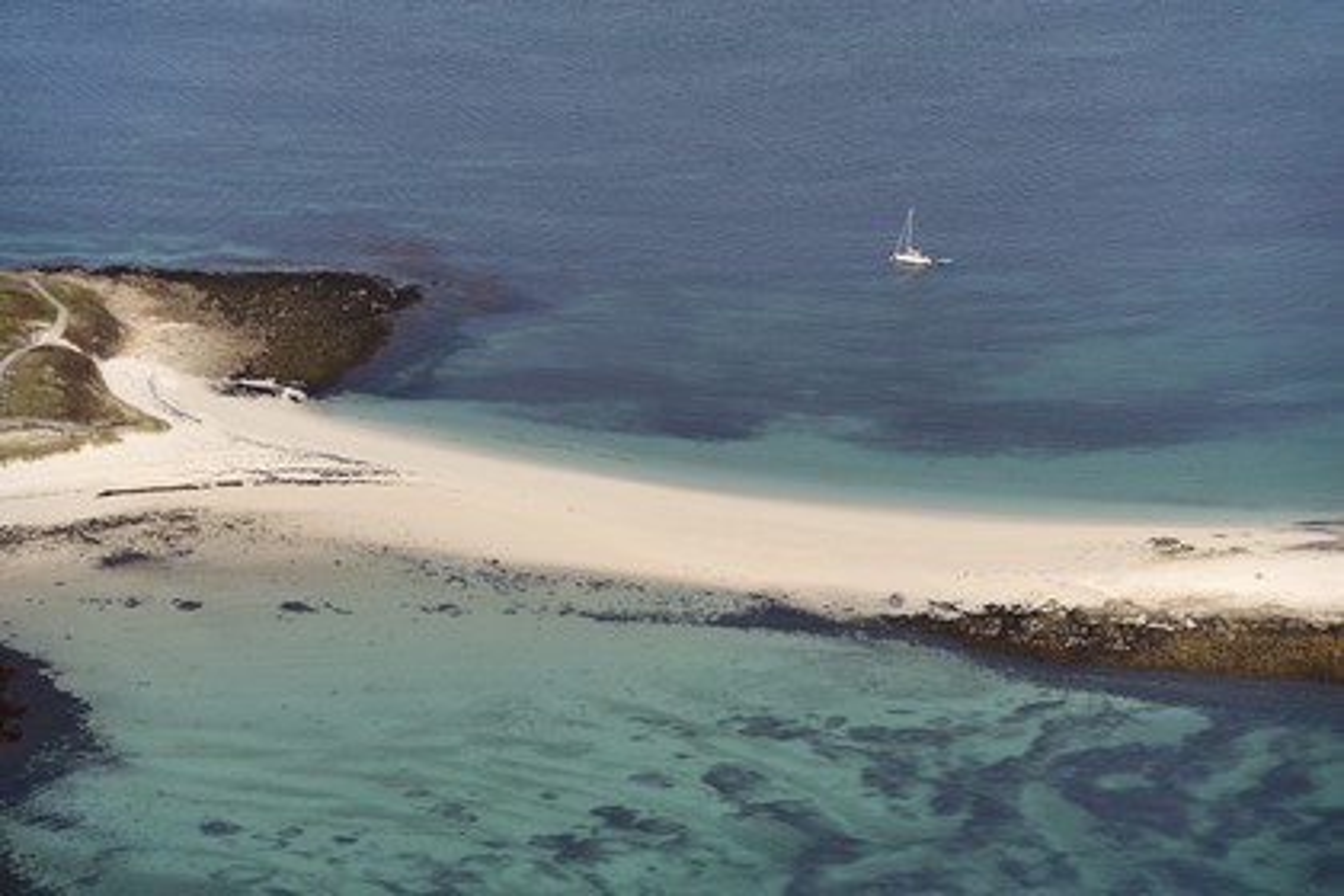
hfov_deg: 12.8
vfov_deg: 8.6
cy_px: 448
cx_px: 672
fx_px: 5973
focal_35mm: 160
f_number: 6.3
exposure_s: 1/1000
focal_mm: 160
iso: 400
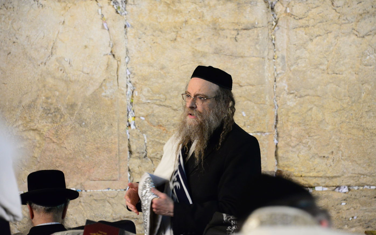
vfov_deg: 7.5
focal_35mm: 174
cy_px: 121
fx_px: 1783
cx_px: 189
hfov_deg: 12.0
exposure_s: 1/60
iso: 5000
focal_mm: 170
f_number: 5.6
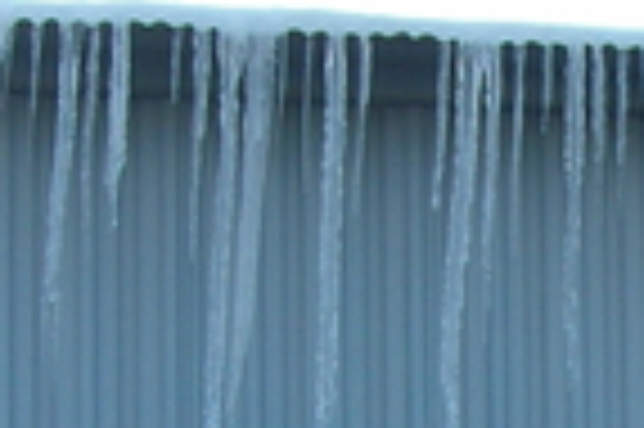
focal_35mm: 221
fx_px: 3949
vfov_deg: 6.0
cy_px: 1000
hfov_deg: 9.1
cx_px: 896
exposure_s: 1/76.3
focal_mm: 7.8
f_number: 4.8
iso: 64
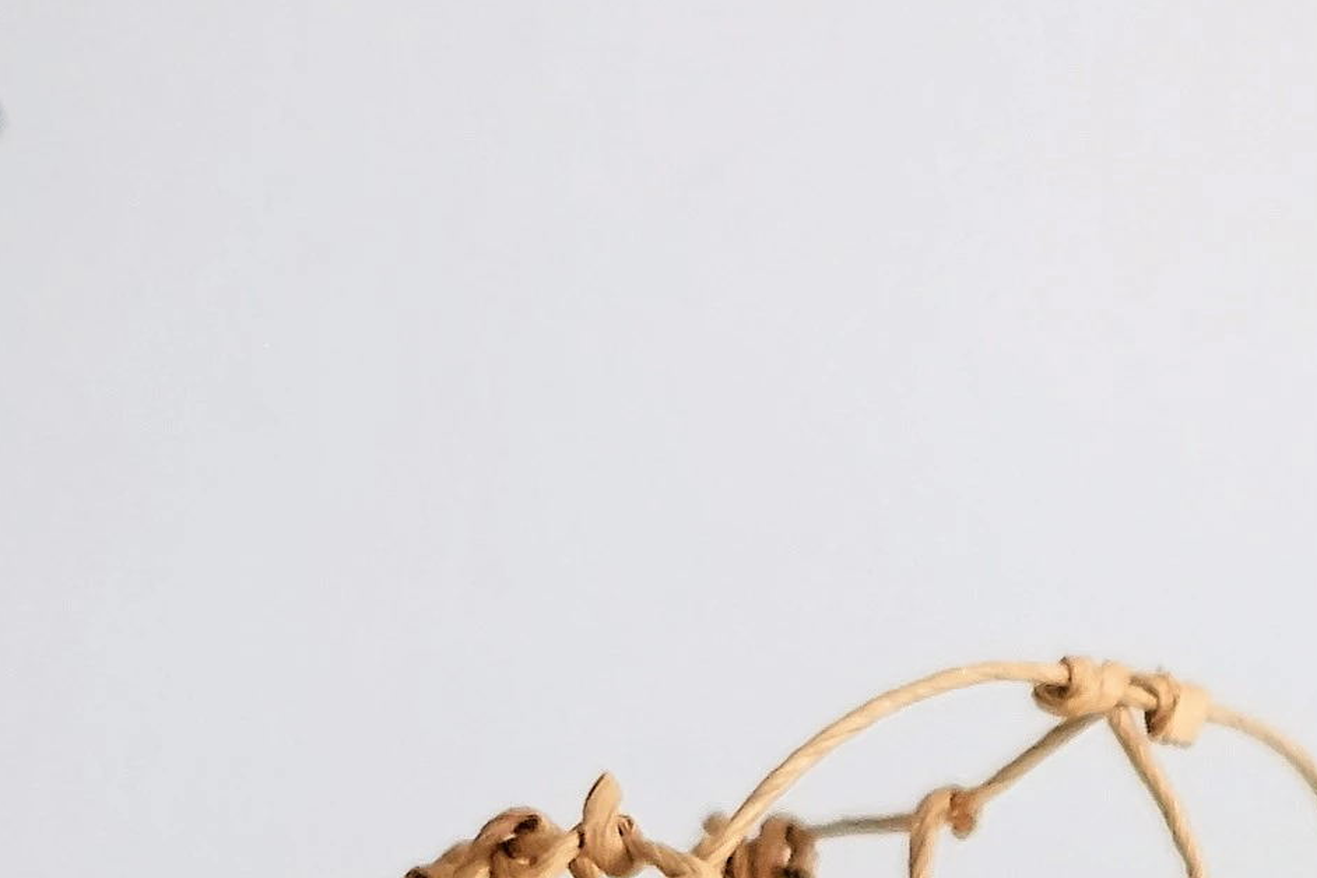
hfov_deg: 10.7
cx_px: 2276
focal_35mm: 182
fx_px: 6658
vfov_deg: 7.4
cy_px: 1360
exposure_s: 1/60
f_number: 2
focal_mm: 23
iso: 400
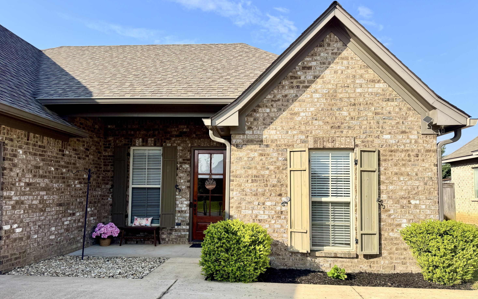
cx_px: 239
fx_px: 339
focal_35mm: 26
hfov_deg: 70.4
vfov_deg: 47.5
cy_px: 170
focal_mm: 6.76
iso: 80
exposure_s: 1/3597
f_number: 1.78
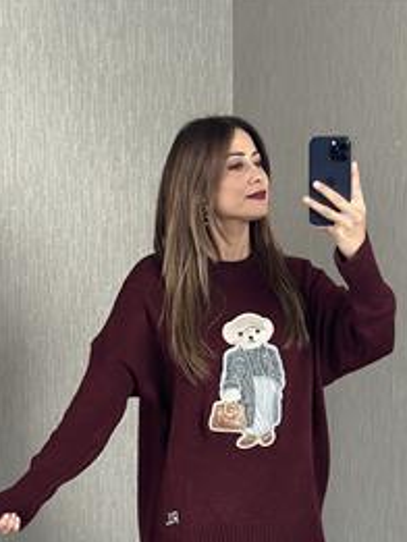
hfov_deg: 15.9
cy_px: 519
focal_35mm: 93
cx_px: 255
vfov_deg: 20.5
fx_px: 1457
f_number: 1.78
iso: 400
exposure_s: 1/60
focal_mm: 6.86
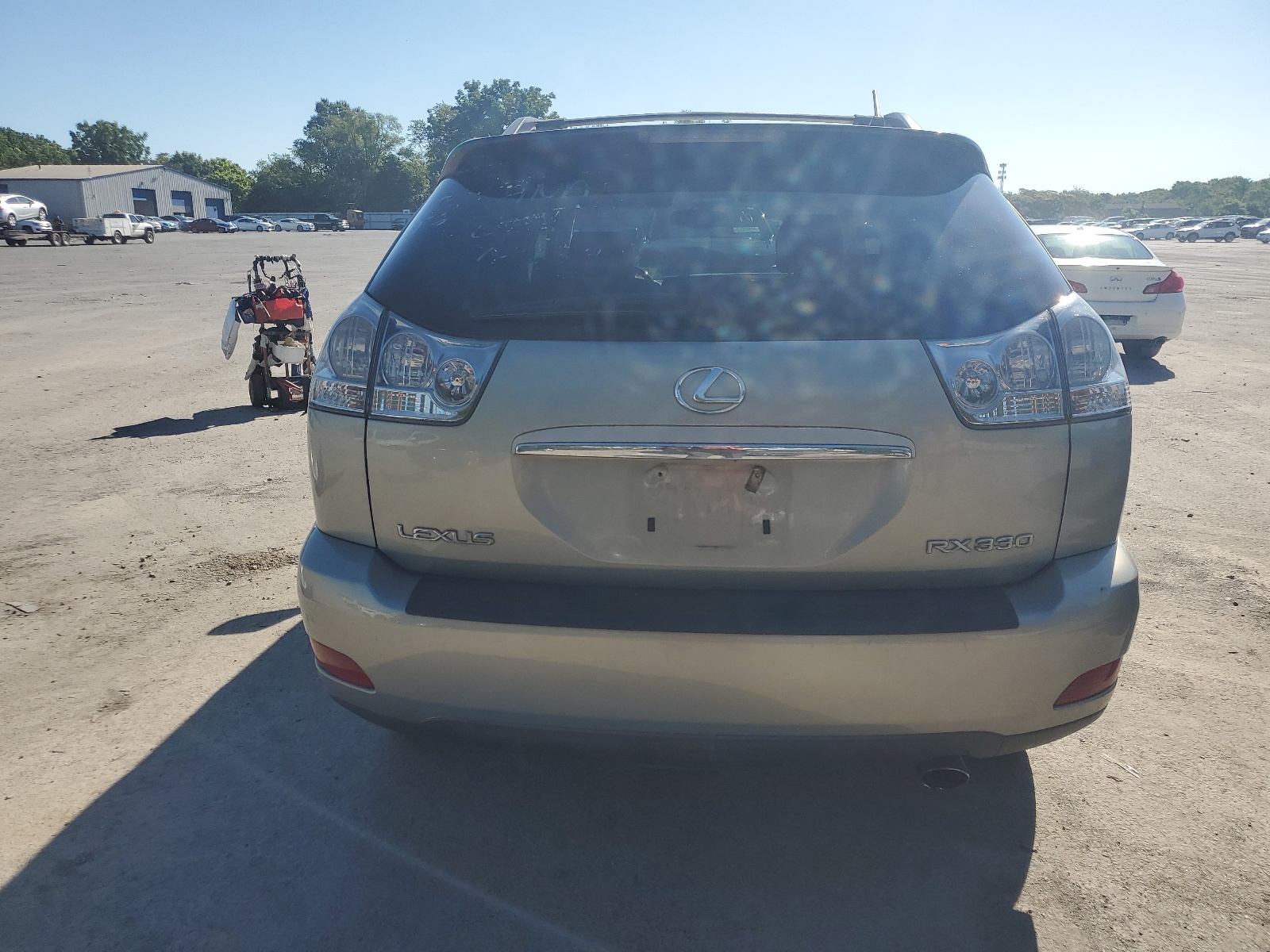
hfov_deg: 67.3
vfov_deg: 53.1
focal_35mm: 26
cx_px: 635
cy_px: 476
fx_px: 954
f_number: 1.5
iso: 50
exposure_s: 1/3333
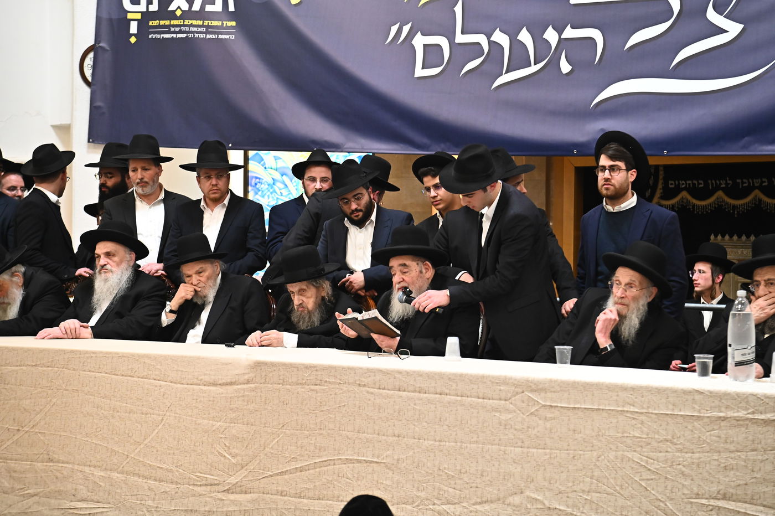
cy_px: 258
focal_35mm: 70
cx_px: 388
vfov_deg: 19.4
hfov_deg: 28.9
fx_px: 1506
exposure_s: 1/125
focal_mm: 70
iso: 3200
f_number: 5
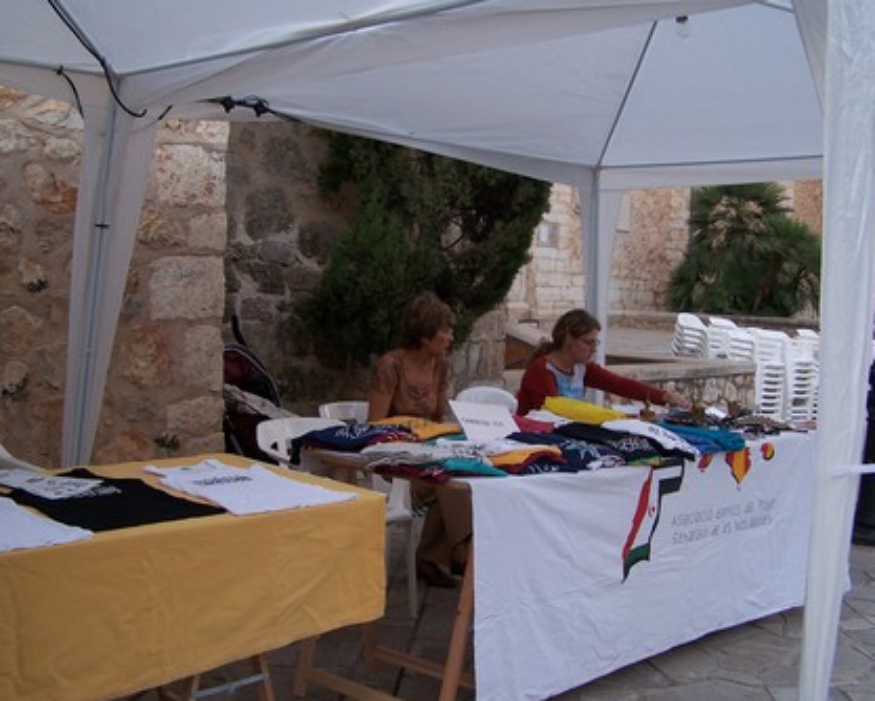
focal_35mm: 40
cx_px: 428
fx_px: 1036
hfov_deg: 45.8
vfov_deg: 37.4
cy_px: 348
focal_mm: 6.3
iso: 80
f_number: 2.8
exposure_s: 1/60
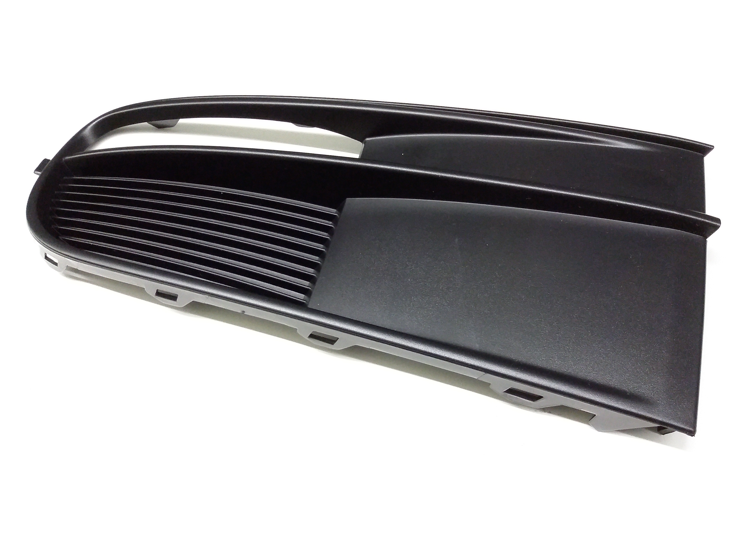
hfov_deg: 56.8
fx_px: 682
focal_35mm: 32
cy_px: 277
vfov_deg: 44.2
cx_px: 369
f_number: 2.4
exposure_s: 1/15
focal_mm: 3.4
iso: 400
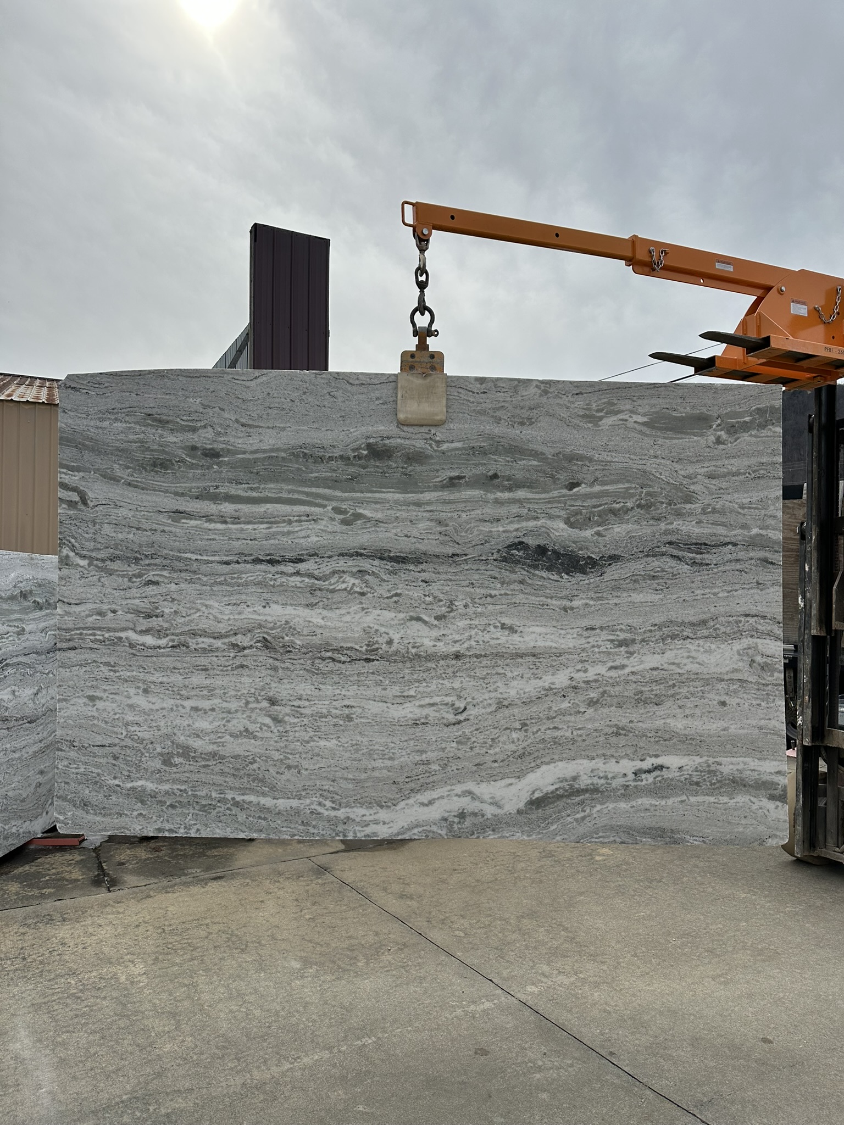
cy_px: 562
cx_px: 422
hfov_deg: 56.8
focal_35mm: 24
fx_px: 780
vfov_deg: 71.6
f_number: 1.78
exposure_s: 1/6623
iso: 80
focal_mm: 6.86
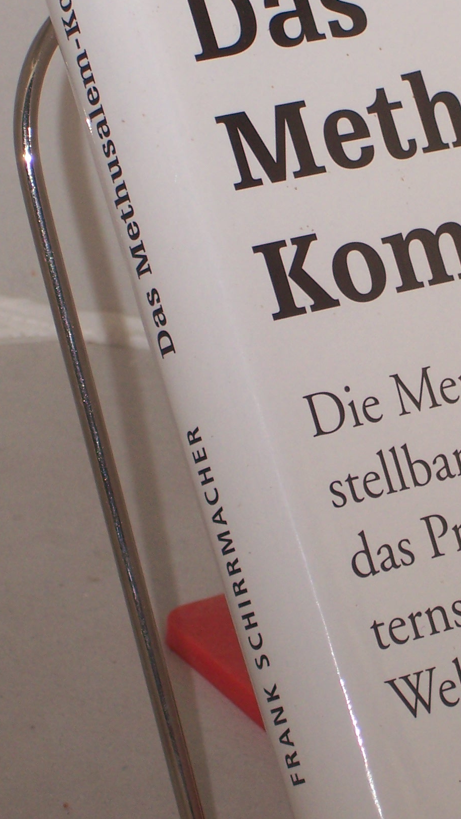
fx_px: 4216
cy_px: 322
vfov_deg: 11.1
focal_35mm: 194
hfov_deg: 6.2
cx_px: 427
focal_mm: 16.8
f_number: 4.6
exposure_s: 1/100
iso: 80
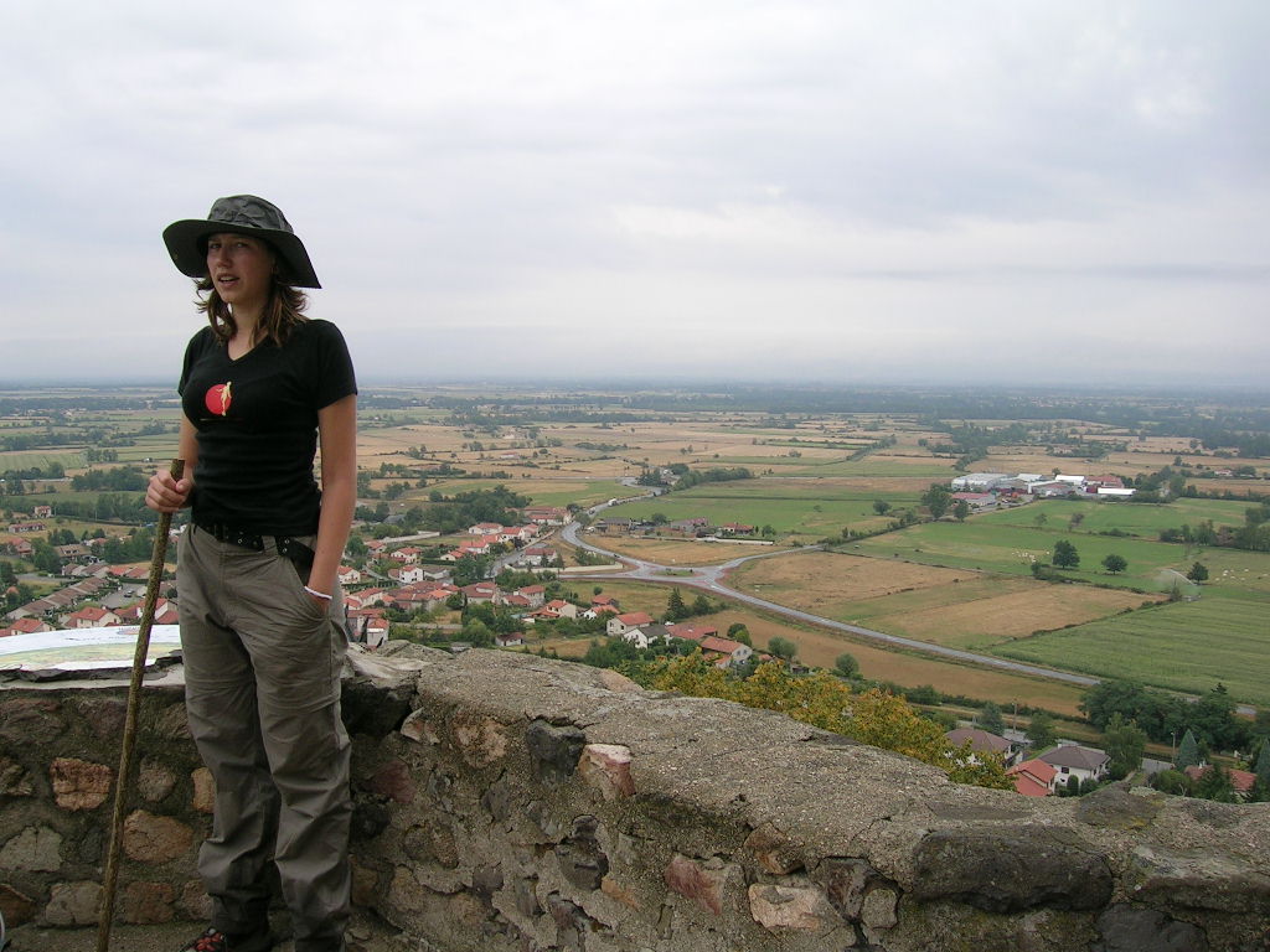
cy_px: 476
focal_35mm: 35
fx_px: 1284
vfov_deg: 40.7
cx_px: 635
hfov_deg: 52.6
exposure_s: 1/236
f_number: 4.8
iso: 50
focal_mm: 5.4
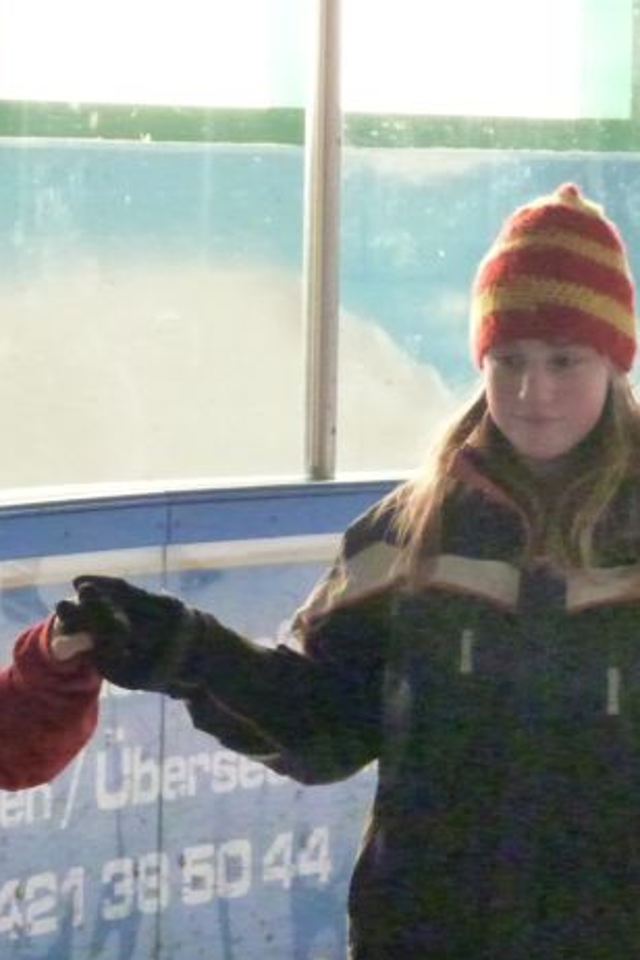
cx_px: 114
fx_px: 5333
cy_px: 607
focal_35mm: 200
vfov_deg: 10.3
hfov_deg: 6.9
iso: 2500
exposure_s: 1/250
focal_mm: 20.1
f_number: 3.5
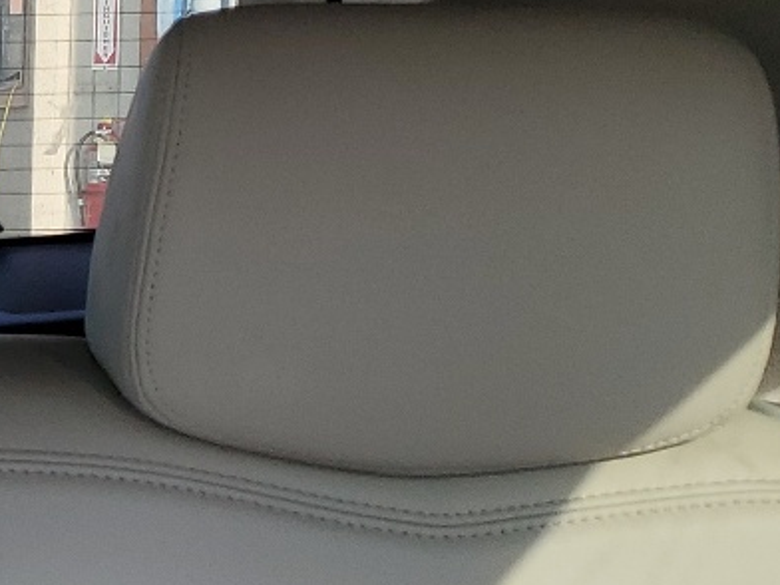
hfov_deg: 15.4
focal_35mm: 106
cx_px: -718
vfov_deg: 13.8
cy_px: 547
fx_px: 2388
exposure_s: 1/143
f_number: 1.5
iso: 50
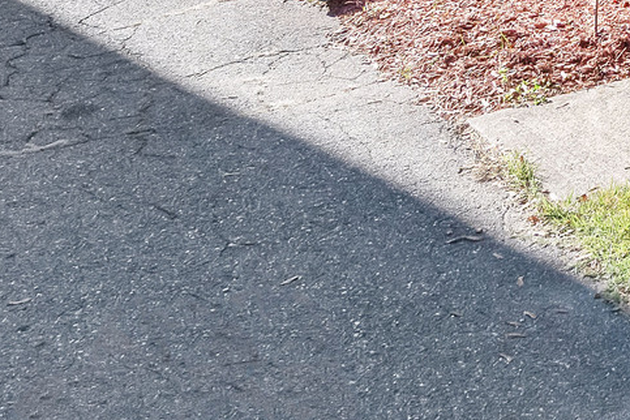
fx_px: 1557
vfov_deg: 13.2
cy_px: -421
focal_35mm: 89
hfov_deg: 17.8
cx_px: 1165
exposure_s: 1/640
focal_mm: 14
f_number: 9
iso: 640
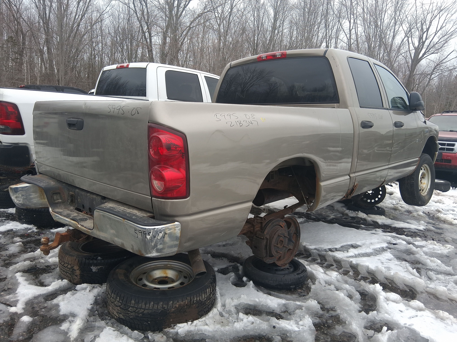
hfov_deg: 67.3
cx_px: 228
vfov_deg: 53.1
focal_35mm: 26
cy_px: 171
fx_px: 343
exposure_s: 1/120
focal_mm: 3.98
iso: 25
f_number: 1.8
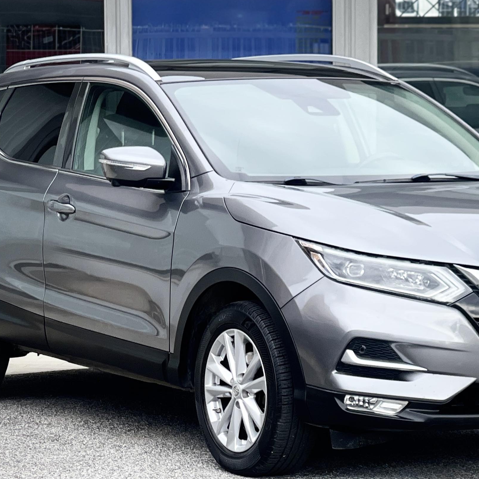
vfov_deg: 12.4
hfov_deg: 12.4
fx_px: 2207
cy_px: 285
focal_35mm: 141
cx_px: 323
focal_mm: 7.5
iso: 32
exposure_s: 1/356
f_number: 2.2
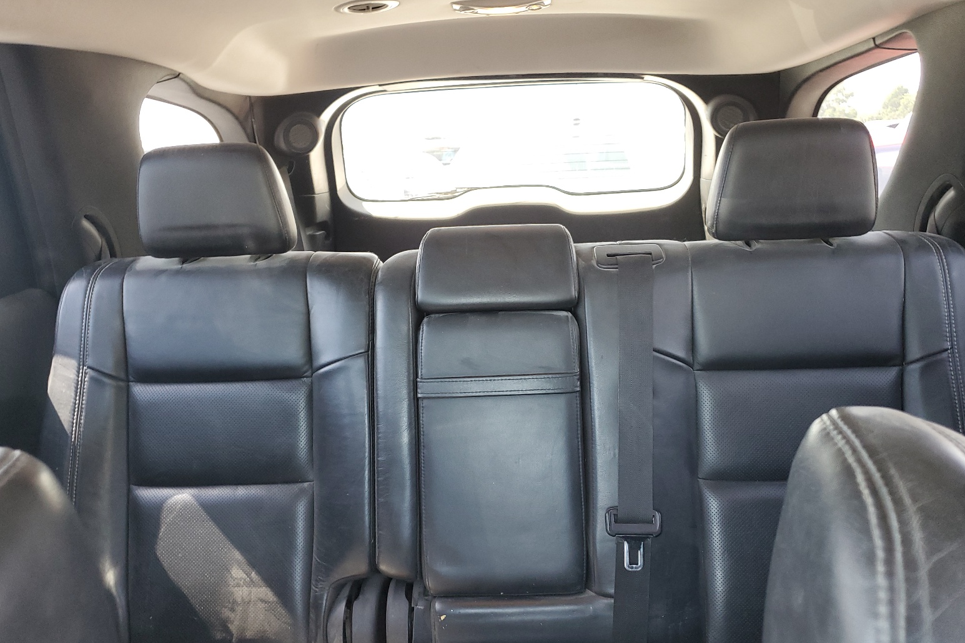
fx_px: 750
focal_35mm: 28
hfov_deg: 65.5
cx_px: 490
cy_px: 334
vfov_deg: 46.4
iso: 91
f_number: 1.5
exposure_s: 1/60.2
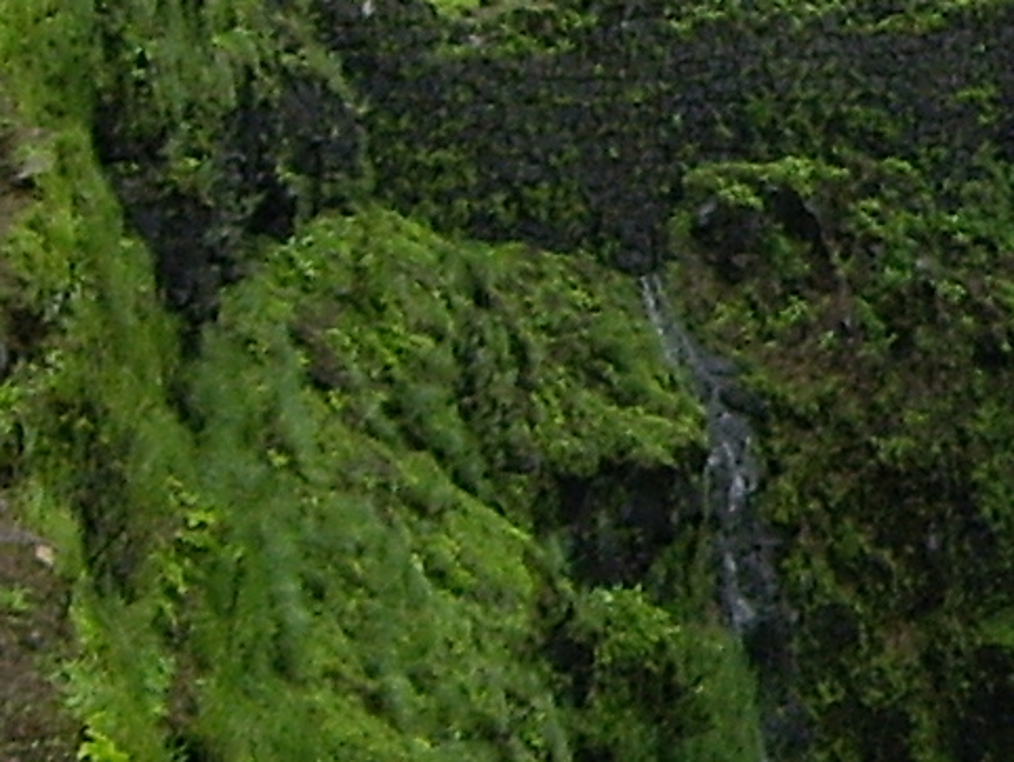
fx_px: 7092
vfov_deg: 6.1
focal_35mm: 242
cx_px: 1790
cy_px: -229
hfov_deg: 7.9
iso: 50
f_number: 4.3
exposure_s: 1/320
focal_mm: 6.2
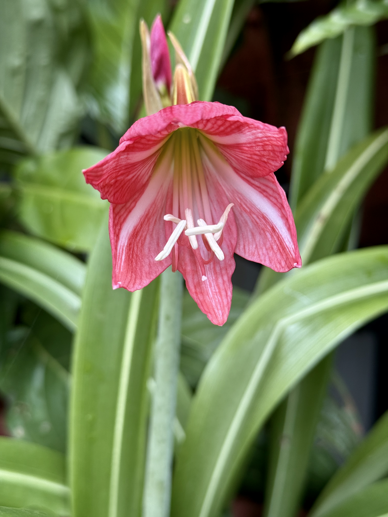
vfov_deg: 39.7
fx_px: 717
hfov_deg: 30.3
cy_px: 258
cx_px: 194
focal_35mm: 48
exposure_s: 1/368
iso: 64
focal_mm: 6.76
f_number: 1.78
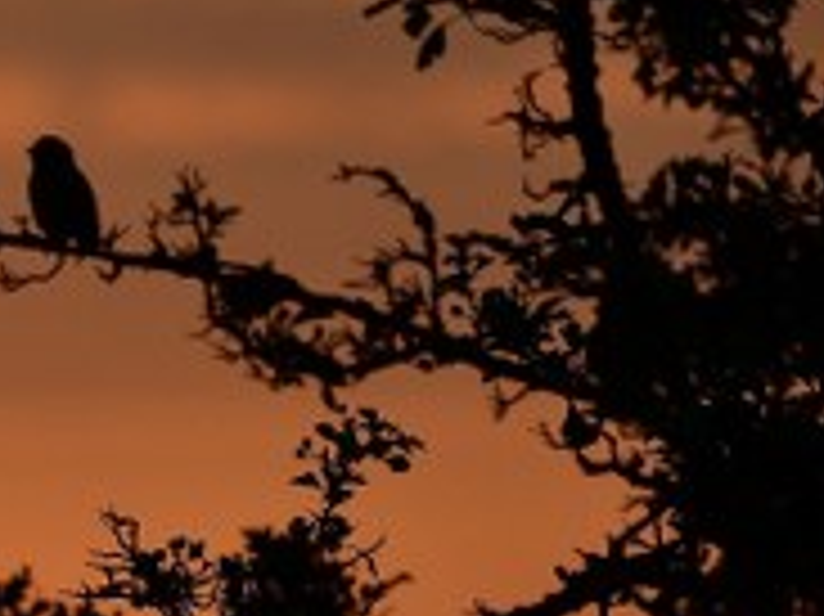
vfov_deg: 2.0
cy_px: 800
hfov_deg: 2.6
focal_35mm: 756
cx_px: -333
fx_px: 17984
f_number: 6
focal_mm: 240
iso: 400
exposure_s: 1/1250
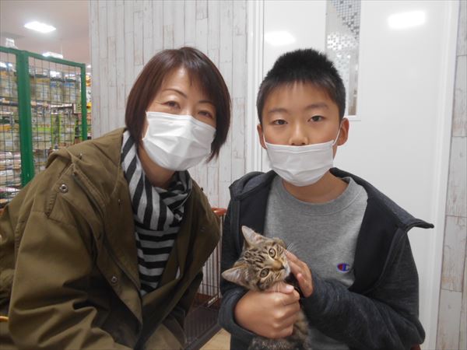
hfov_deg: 67.3
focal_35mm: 26
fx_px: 351
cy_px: 175
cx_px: 234
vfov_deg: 53.1
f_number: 3.2
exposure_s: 1/30
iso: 200
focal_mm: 4.6
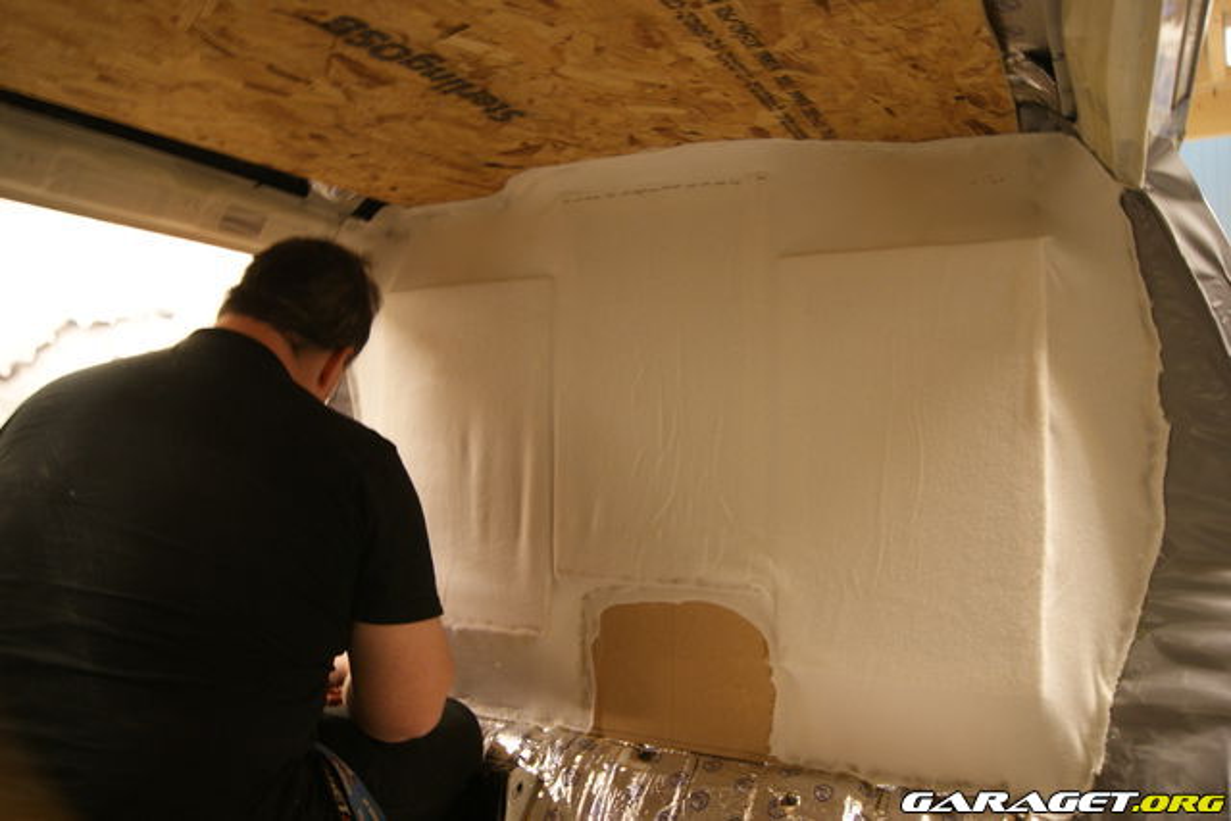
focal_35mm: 27
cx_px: 616
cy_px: 410
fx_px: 923
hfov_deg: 67.4
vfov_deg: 48.0
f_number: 3.5
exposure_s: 1/10
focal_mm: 18
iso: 400
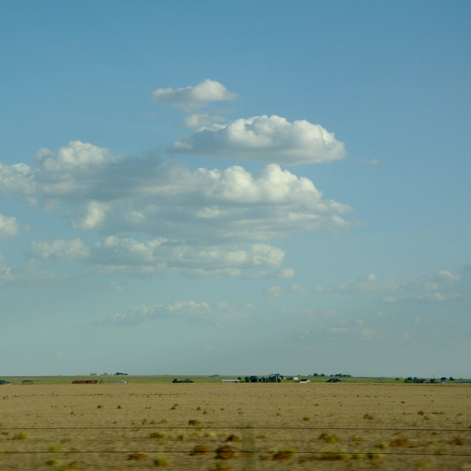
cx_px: 131
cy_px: 235
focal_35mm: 104
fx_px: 1601
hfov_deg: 16.7
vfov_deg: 16.7
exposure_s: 1/250
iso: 180
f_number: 5.3
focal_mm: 30.3
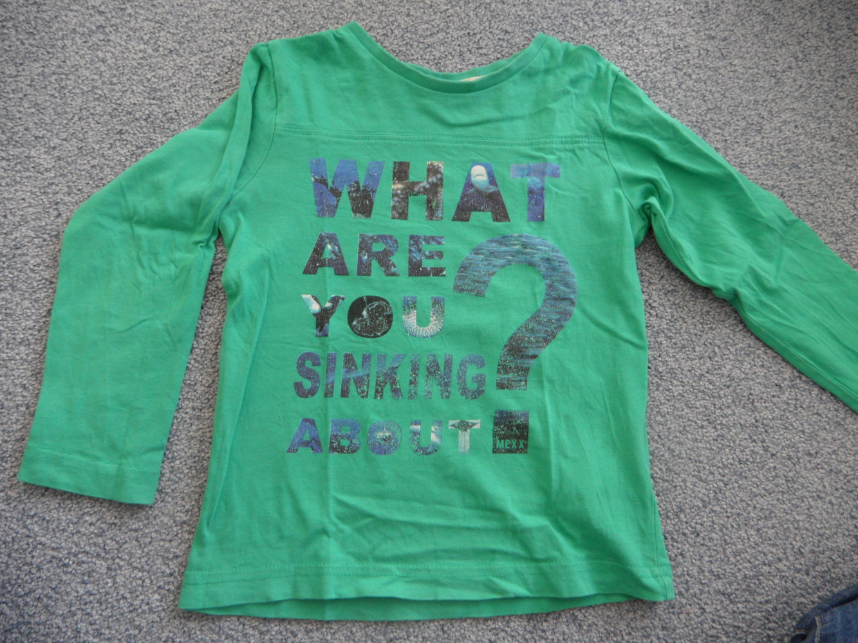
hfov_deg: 71.6
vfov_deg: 56.8
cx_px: 429
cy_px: 322
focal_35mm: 24
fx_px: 595
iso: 100
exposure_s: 1/30
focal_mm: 4.1
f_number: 2.9
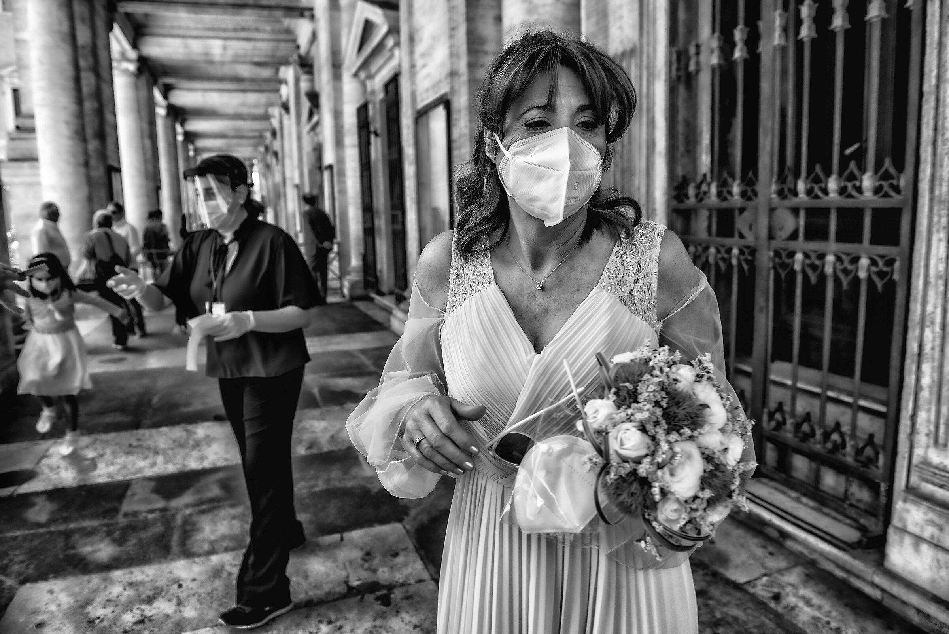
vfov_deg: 53.2
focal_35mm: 24
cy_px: 317
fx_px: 633
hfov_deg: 73.7
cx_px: 474
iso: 125
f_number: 4.5
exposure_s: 1/320
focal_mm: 24
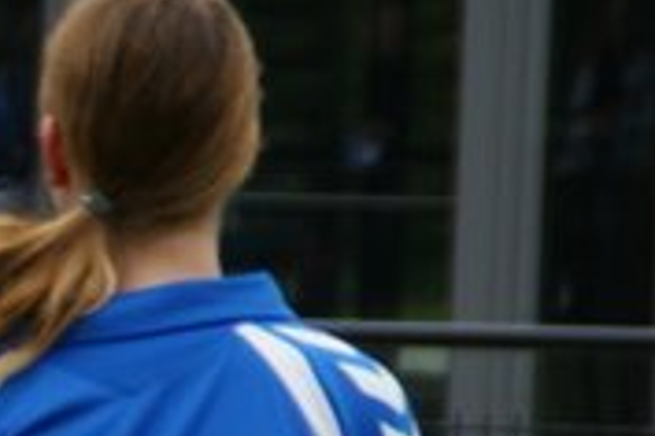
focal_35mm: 1042
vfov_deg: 1.3
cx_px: -999
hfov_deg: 2.0
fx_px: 18957
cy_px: 658
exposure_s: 1/320
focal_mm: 120
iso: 100
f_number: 5.6
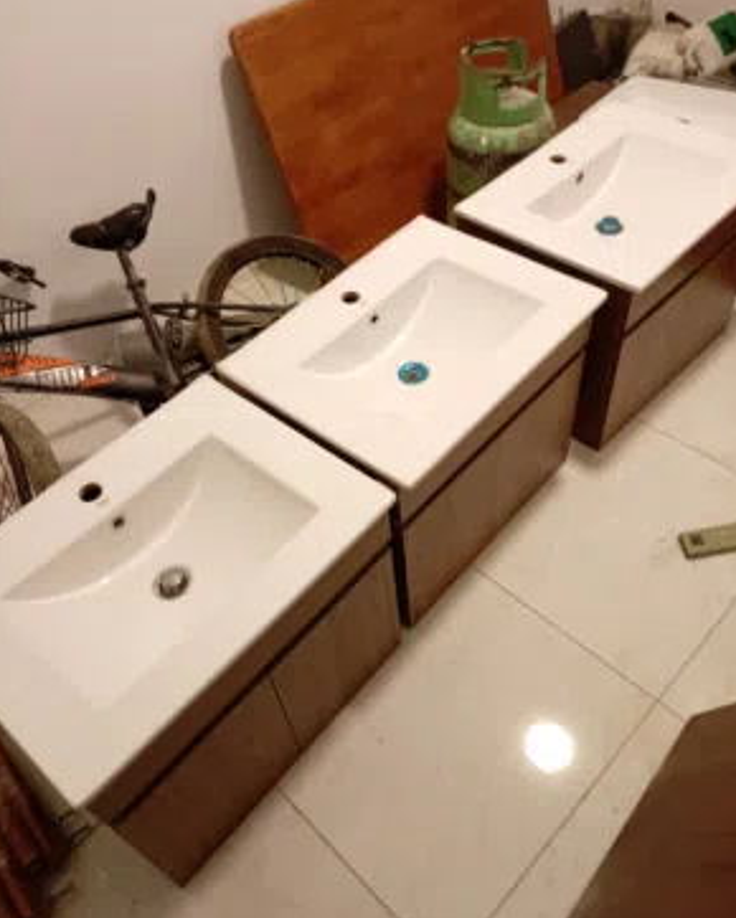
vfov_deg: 64.0
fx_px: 735
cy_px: 463
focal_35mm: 27
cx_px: 371
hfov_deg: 53.2
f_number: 1.8
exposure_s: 1/25
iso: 283
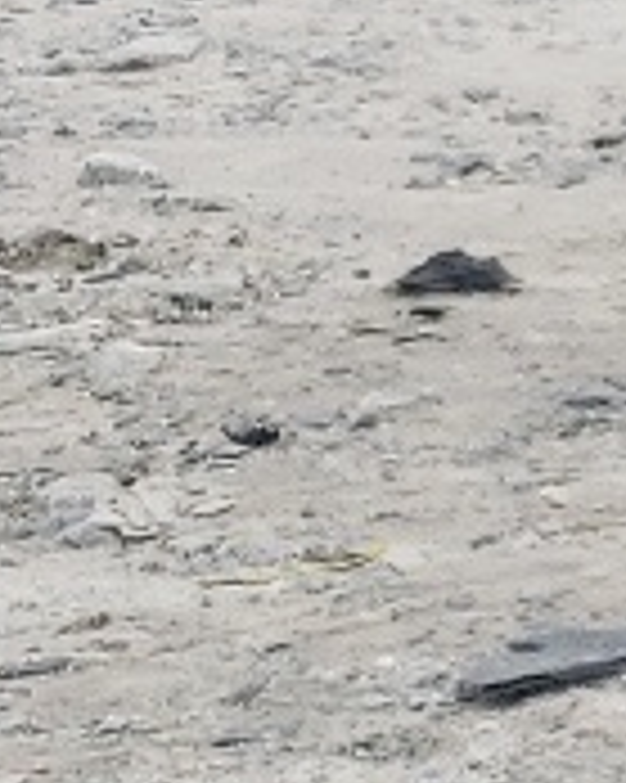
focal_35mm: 233
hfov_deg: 5.1
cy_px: 266
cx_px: 3252
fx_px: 5401
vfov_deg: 8.3
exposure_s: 1/3333
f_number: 1.5
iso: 50
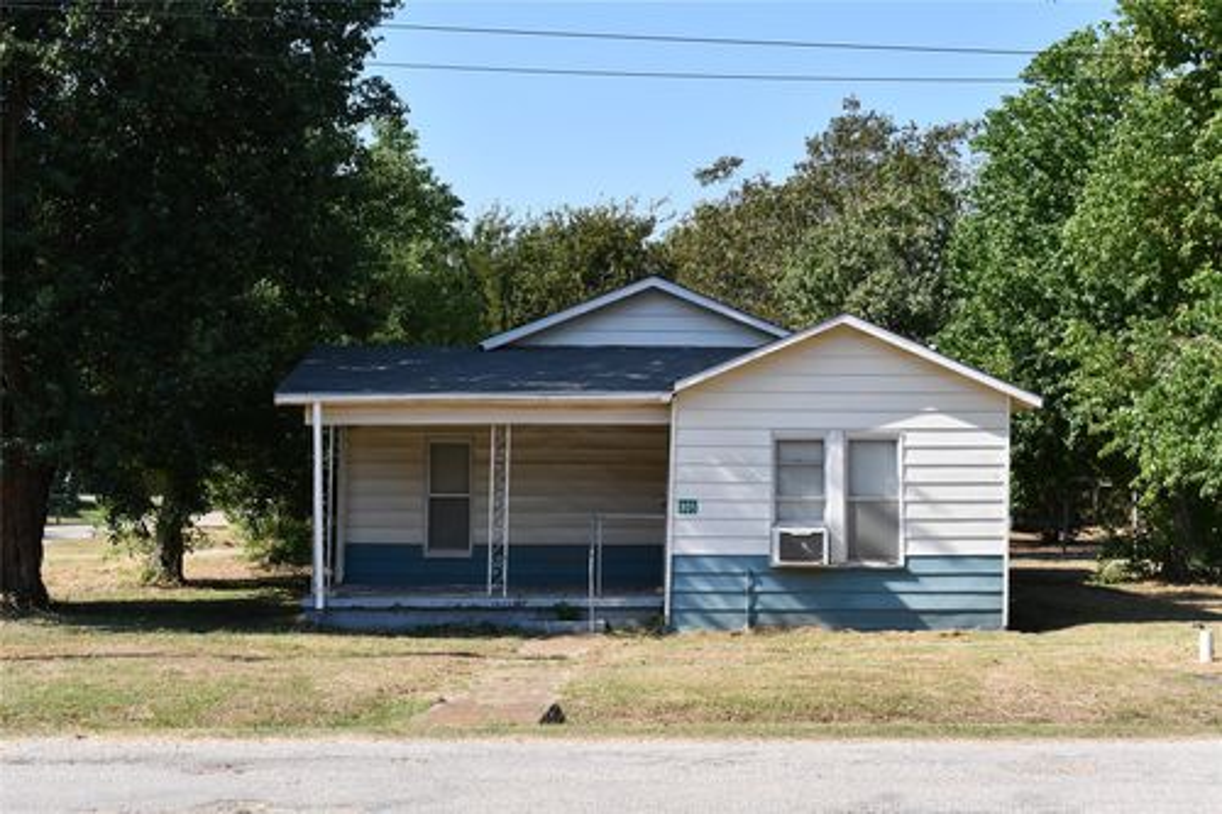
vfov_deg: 23.8
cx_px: 611
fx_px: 1934
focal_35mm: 57
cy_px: 407
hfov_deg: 35.1
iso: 100
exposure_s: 1/250
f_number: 9
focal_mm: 38
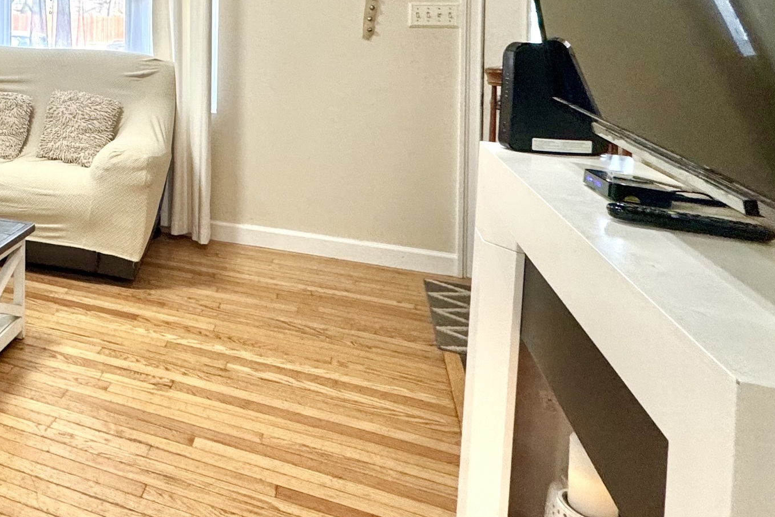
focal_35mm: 33
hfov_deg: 47.7
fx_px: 711
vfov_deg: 36.6
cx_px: 4
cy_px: 22
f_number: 2.2
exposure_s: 1/120
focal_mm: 2.22
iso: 200
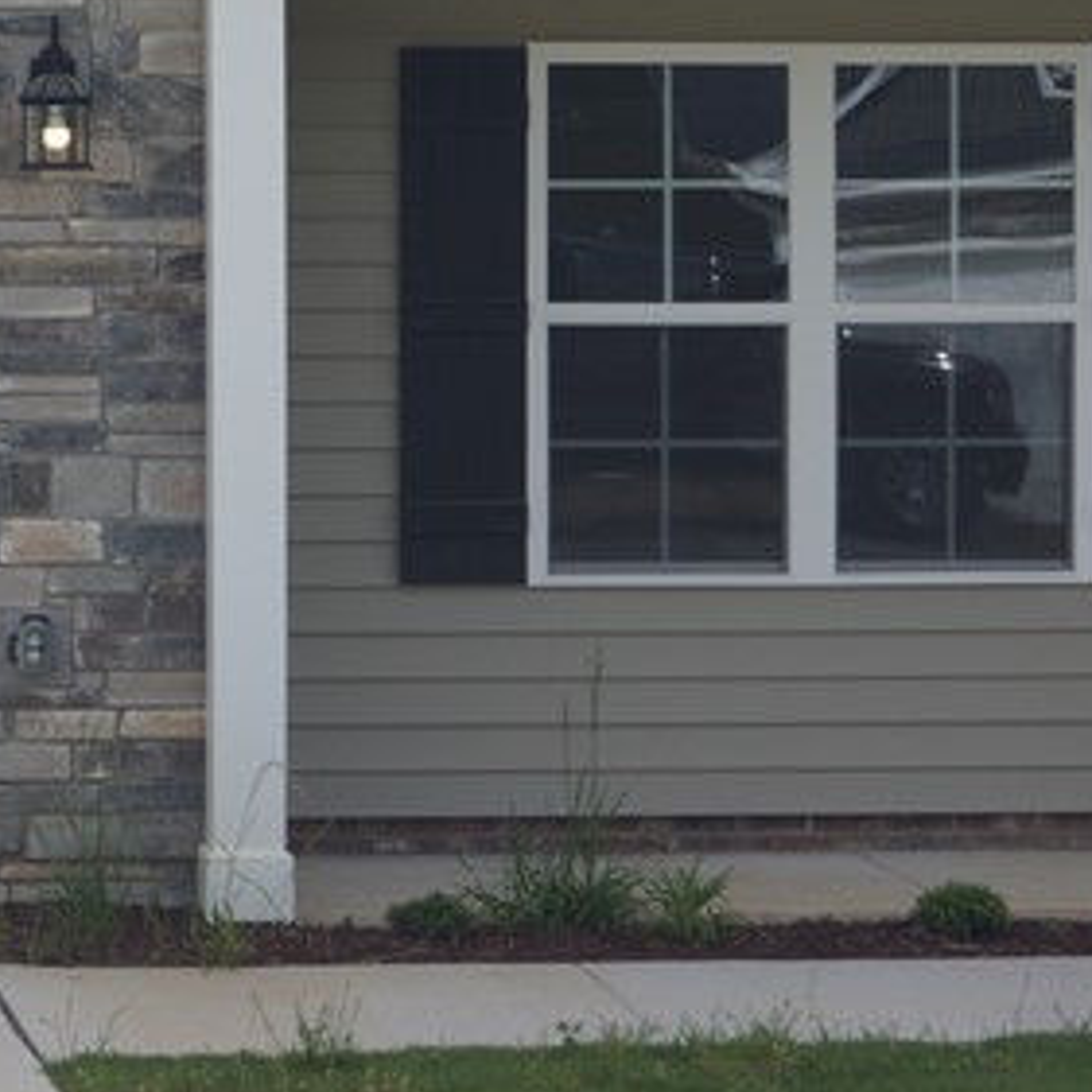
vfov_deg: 11.7
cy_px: 179
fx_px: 5282
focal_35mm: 148
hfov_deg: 11.5
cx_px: -295
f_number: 9
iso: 100
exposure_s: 1/320
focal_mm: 30
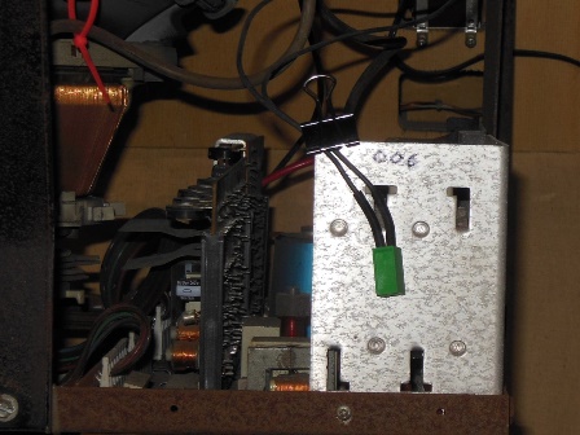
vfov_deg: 22.3
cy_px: 218
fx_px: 1106
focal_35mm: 66
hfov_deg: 29.4
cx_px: 290
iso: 125
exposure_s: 1/60
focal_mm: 11.7
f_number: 4.3
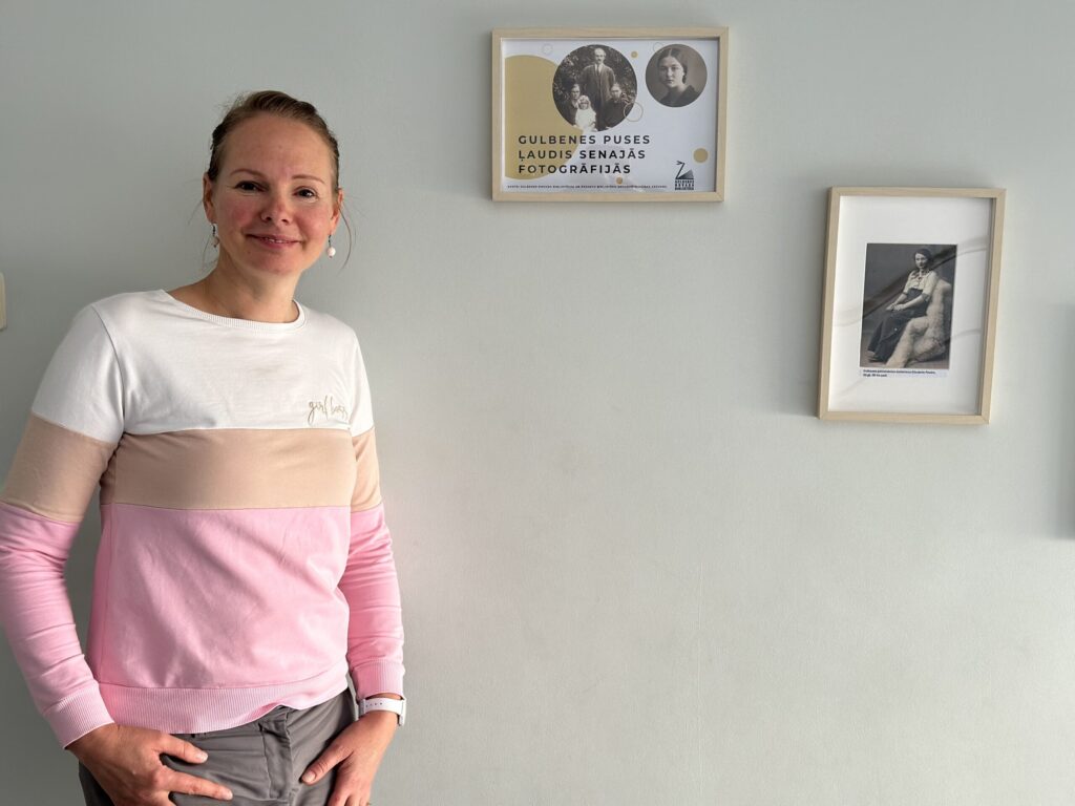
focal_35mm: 48
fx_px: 1491
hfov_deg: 39.7
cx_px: 538
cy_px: 403
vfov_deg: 30.3
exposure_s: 1/121
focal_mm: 6.86
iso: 100
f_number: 1.78
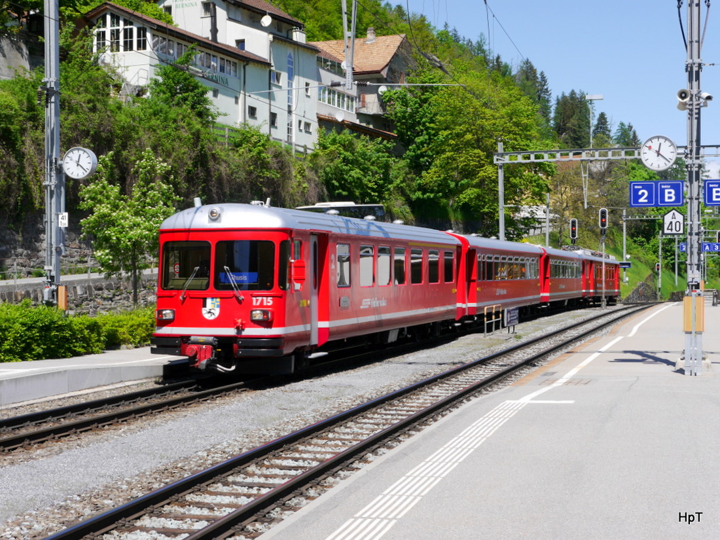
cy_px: 270
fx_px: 1206
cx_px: 360
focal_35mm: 58
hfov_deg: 33.2
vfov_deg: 25.2
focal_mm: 29
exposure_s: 1/320
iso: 160
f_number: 9
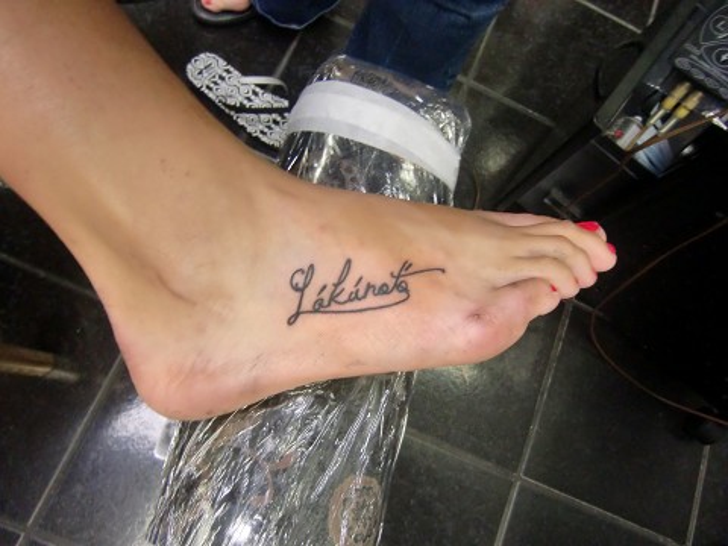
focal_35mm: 24
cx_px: 364
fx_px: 505
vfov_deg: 56.8
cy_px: 273
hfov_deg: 71.6
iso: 400
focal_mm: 4.3
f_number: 3.2
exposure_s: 1/50
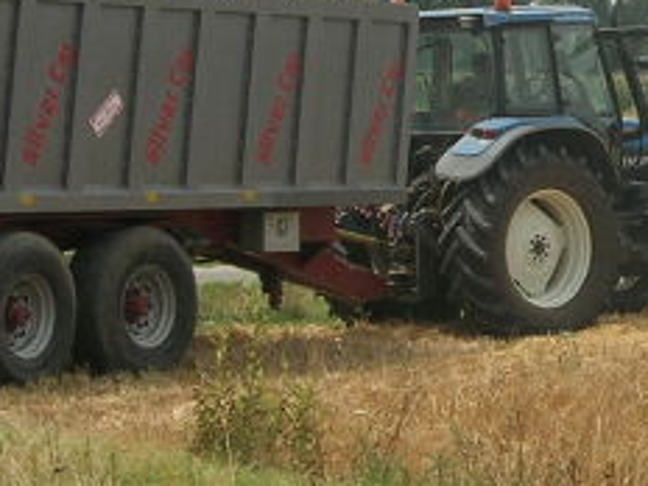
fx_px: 3145
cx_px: 863
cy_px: 117
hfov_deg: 11.4
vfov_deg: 8.8
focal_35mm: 168
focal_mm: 7.8
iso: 64
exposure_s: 1/613
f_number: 4.8
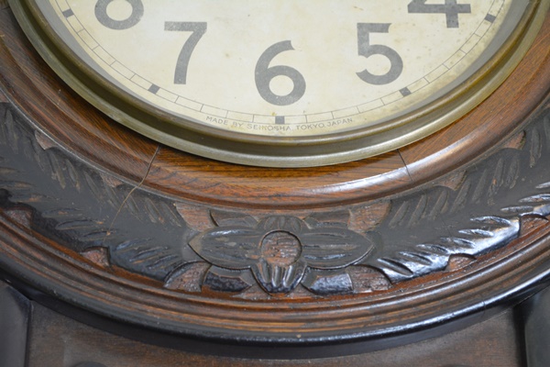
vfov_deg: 16.6
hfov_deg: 24.6
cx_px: 275
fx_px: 1260
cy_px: 184
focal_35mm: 82
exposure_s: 1/30
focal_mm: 55
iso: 1600
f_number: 5.6
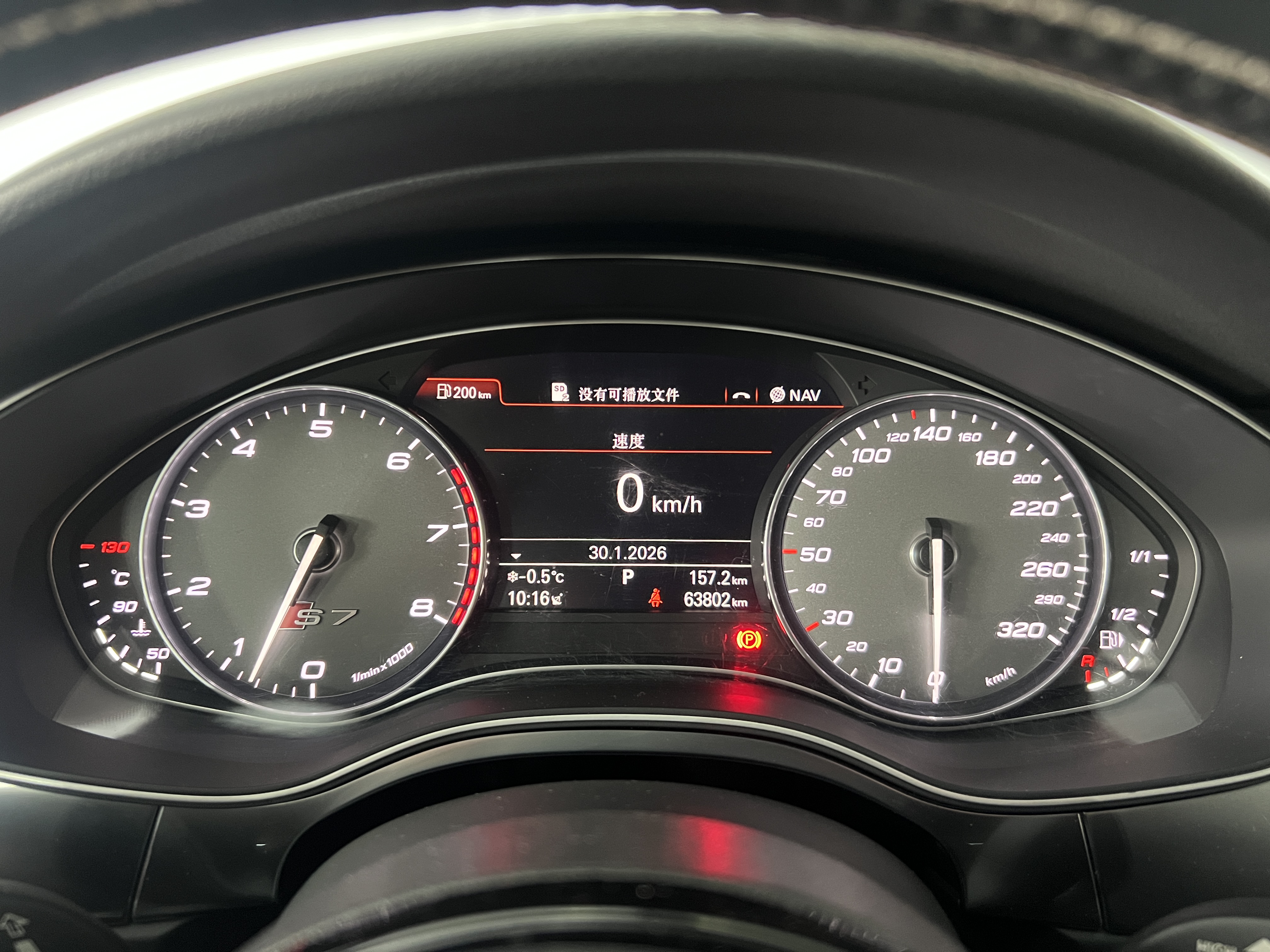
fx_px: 954
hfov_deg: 67.3
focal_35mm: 26
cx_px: 635
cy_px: 476
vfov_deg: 53.1
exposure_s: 1/36
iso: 500
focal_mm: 5.7
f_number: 1.5
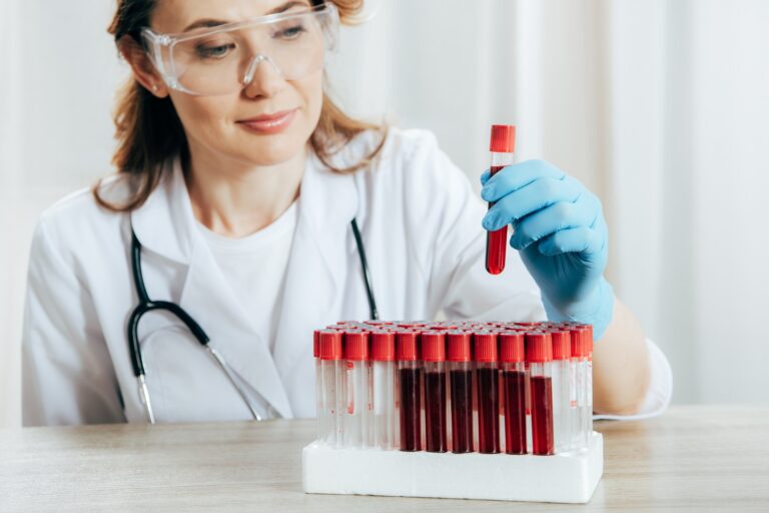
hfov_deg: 28.8
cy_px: 256
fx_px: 1495
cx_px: 384
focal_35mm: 70
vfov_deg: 19.5
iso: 500
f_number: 7.1
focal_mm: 70
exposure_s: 1/160
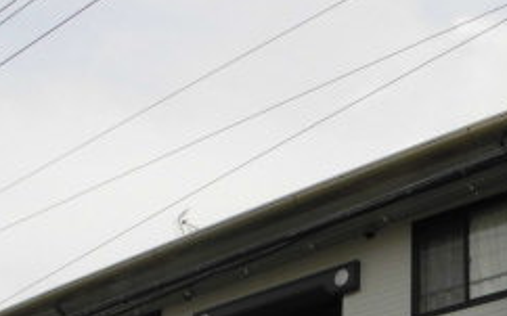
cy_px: 429
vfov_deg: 16.7
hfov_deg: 27.6
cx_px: 417
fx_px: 1008
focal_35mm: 73
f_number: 3.5
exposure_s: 1/500
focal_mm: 4.6
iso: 100
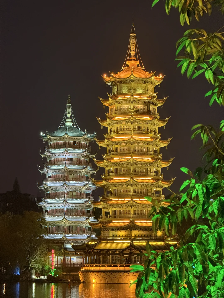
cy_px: 149
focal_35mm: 120
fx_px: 1035
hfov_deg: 12.3
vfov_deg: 16.4
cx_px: 112
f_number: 2.8
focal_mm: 15.66
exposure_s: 1/33
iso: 1250
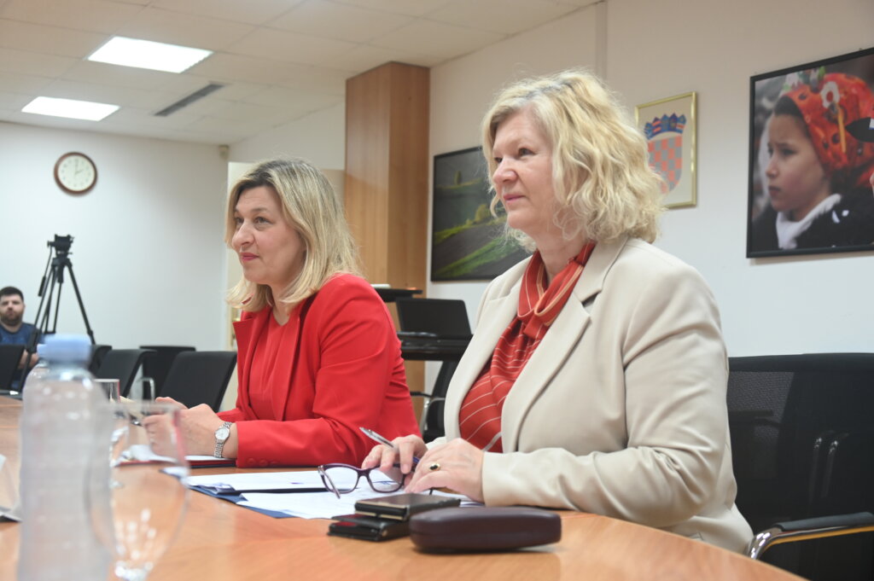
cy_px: 290
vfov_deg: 29.8
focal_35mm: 45
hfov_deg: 43.6
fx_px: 1092
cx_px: 437
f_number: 5.3
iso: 1250
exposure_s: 1/50
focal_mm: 45
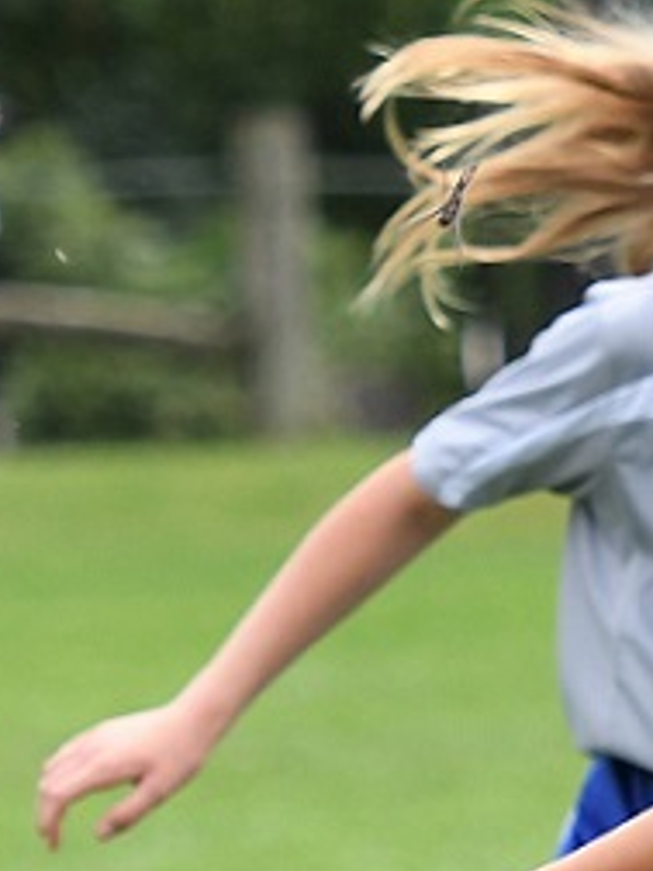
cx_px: 1683
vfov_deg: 2.0
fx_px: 25404
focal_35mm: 1010
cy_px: 453
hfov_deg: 1.5
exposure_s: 1/1000
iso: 200
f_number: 3.5
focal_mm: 130
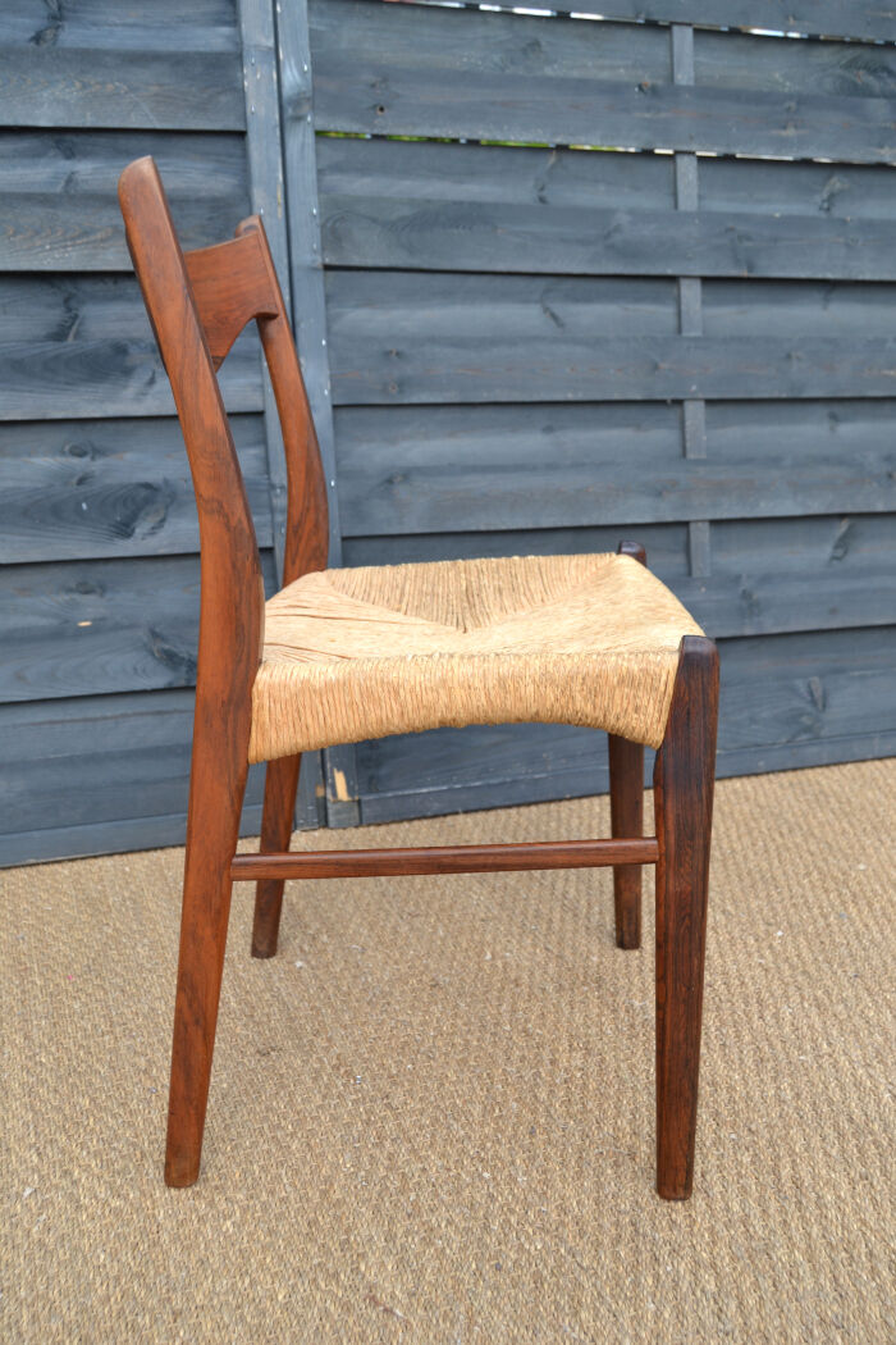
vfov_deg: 55.1
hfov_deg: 38.4
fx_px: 1288
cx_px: 448
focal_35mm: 34
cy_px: 672
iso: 100
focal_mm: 23
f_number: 5.6
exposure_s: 1/125
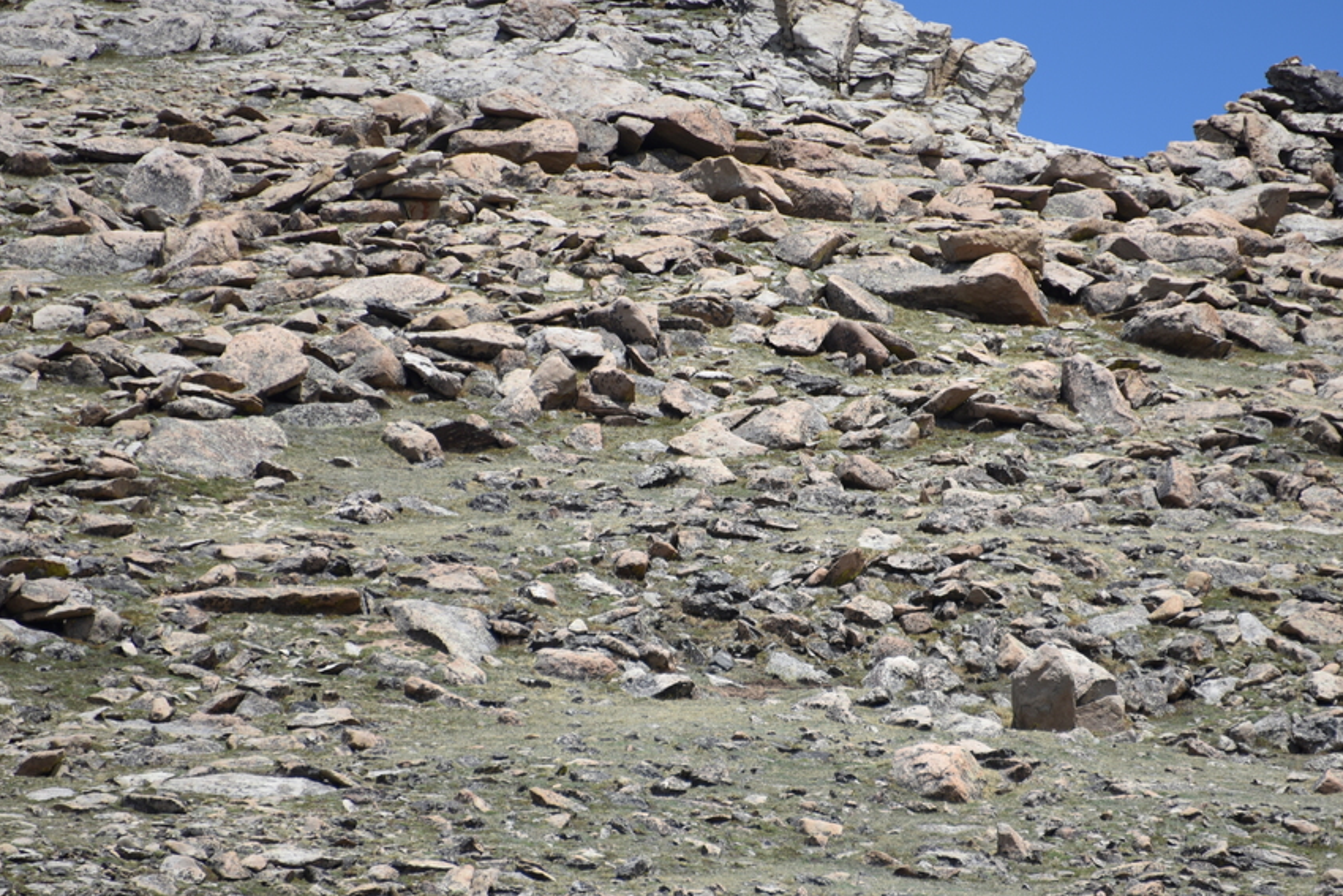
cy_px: 517
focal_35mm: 452
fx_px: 16864
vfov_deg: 3.0
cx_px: 755
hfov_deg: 4.6
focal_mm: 300
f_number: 5.6
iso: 125
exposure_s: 1/640
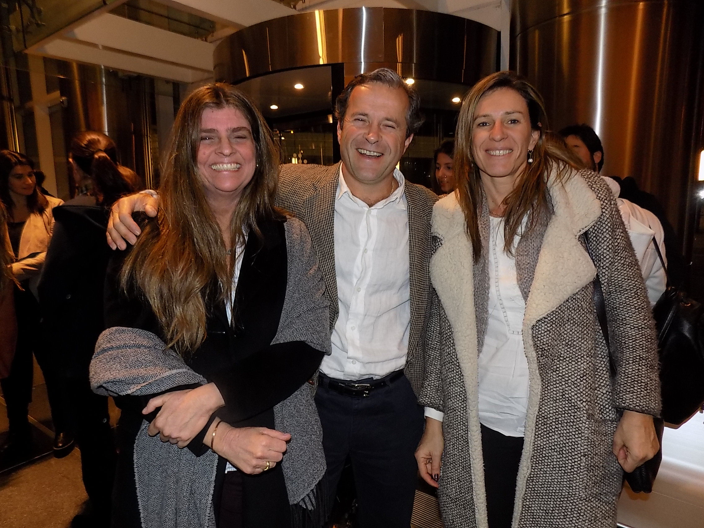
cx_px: 352
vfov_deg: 58.9
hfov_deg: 73.9
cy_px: 264
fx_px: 468
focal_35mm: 23
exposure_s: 1/30
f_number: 3.1
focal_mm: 4
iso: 200
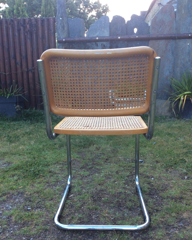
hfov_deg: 43.4
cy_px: 130
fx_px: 242
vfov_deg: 52.8
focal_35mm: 34
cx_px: 97
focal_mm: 3.3
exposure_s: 1/100
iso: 50
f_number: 2.4
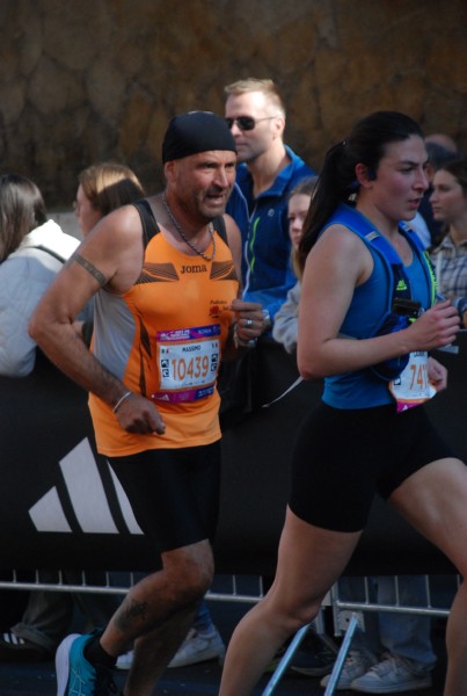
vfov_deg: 10.9
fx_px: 3629
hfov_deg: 7.4
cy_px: 348
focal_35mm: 188
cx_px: 234
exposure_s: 1/1000
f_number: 5.6
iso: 1000
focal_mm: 125
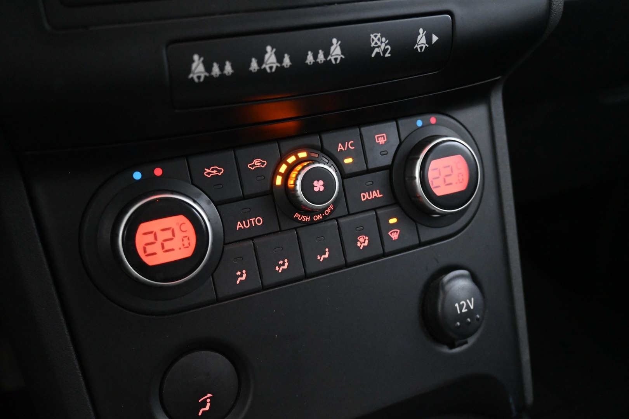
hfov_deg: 57.2
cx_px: 314
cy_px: 210
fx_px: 577
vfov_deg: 40.0
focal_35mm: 33
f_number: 4
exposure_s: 1/40
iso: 6400
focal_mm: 22
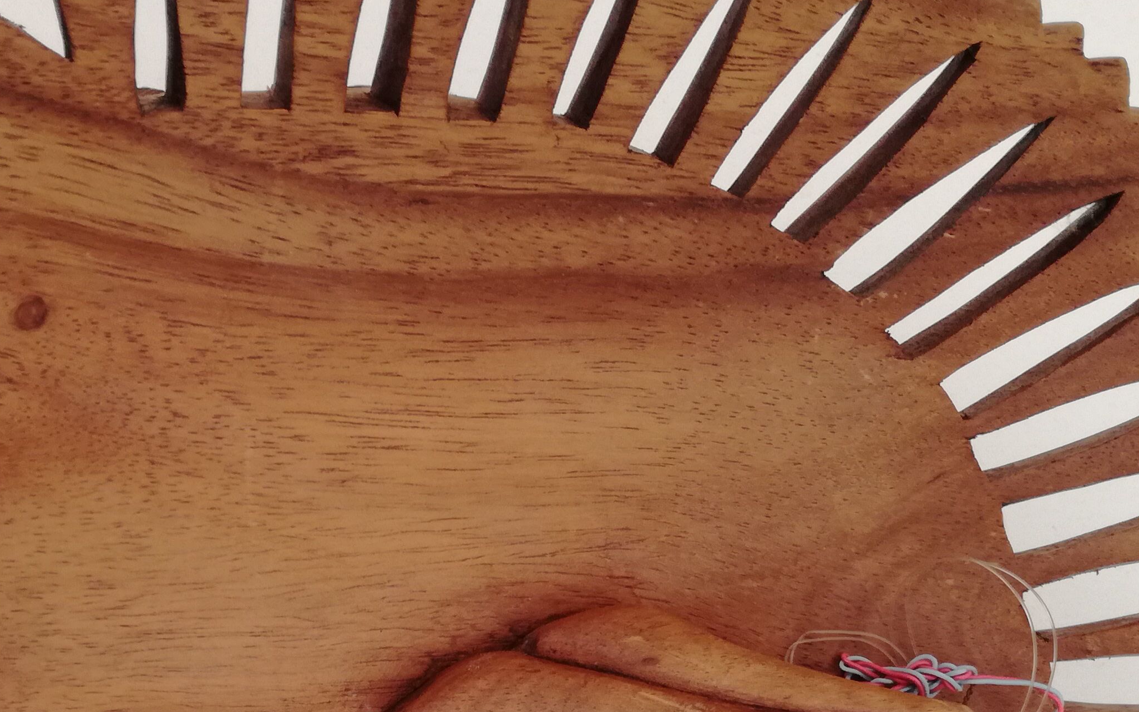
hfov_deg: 34.6
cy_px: 729
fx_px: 1800
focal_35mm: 58
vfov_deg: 21.5
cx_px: 338
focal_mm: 3.79
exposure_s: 1/50
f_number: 2
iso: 80
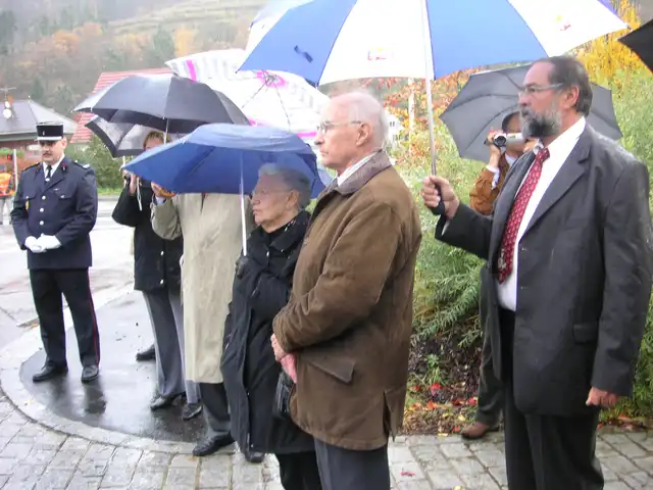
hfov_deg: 50.1
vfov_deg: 38.7
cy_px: 245
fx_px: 698
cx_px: 326
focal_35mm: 37
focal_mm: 6.1
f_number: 2.8
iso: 50
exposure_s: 1/60
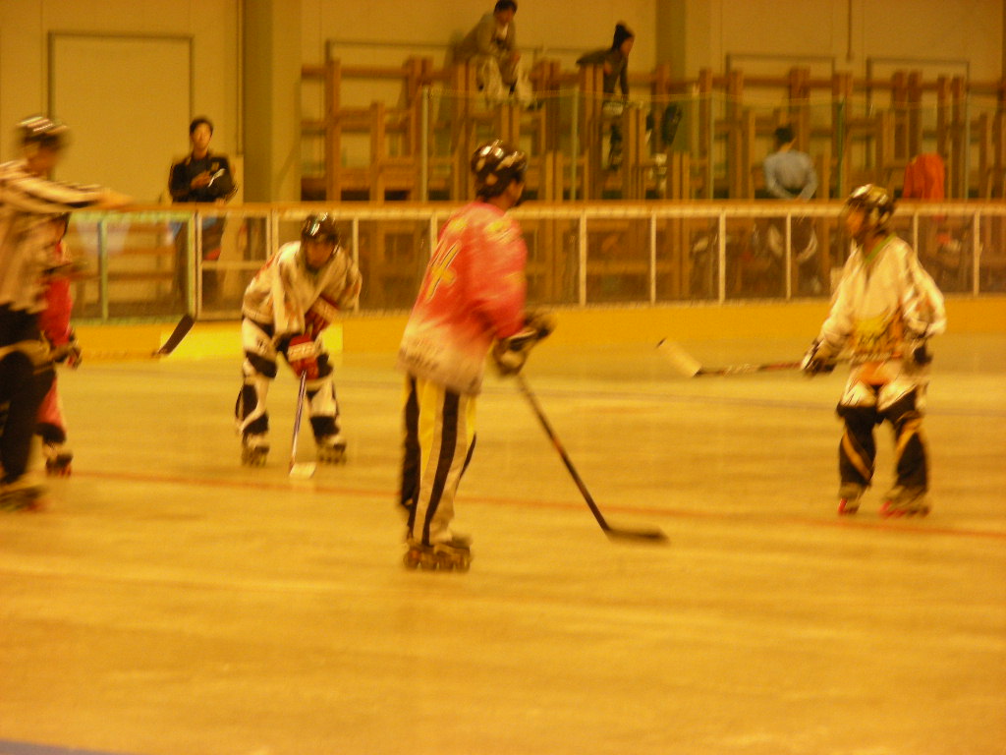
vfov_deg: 8.6
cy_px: 378
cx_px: 503
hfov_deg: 11.5
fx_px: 4999
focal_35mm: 172
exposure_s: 1/17.8
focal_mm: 28.7
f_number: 3.5
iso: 200
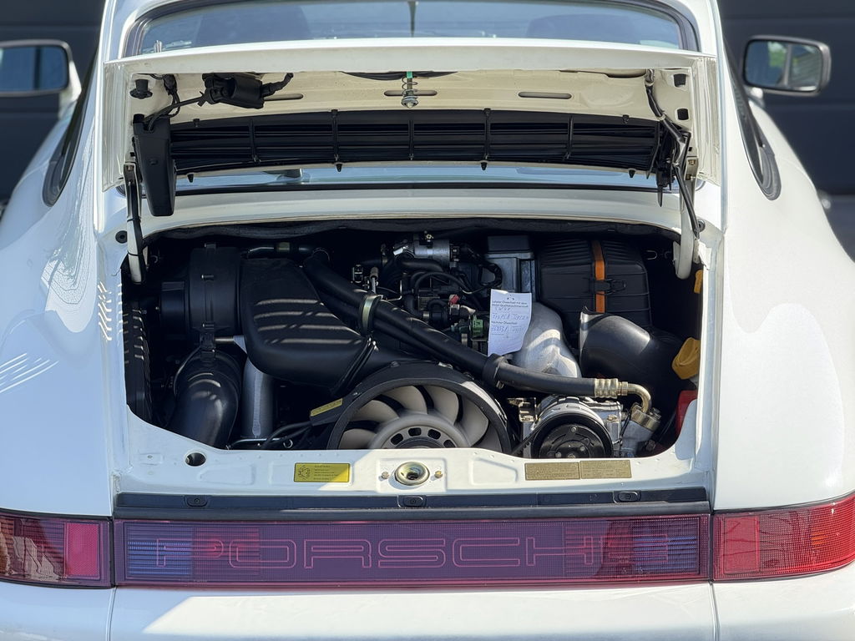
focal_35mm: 120
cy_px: 320
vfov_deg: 12.3
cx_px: 428
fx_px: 2964
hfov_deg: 16.4
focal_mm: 15.66
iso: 64
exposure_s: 1/240
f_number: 2.8
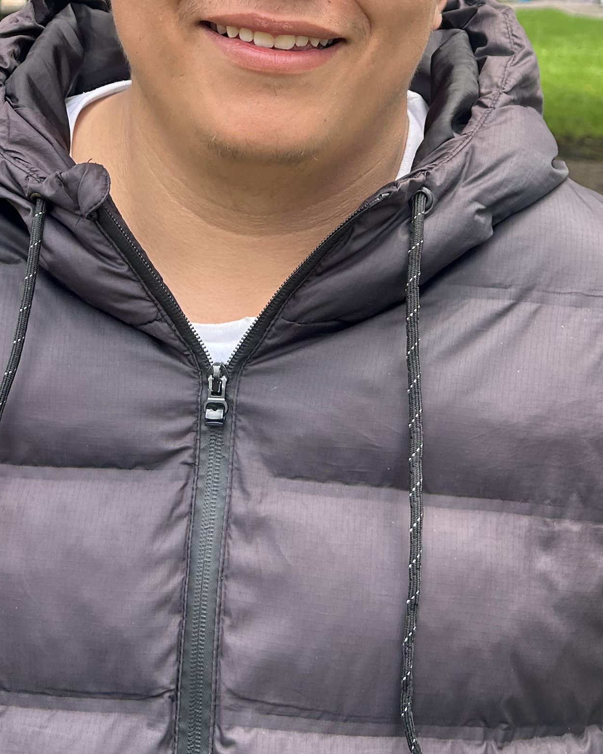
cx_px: 266
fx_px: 1450
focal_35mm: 65
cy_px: -69
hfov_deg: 23.5
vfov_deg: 26.8
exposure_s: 1/439
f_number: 1.5
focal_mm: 5.7
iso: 50
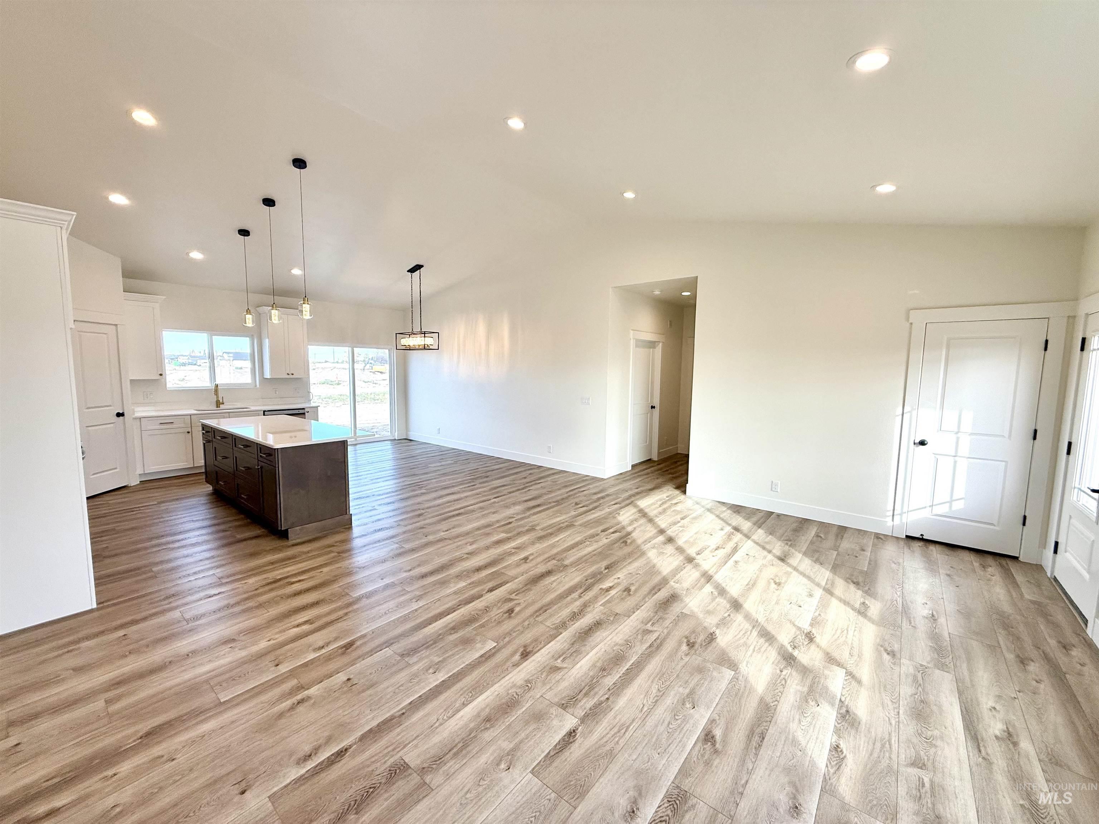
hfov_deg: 102.1
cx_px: 550
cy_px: 412
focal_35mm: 14
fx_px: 444
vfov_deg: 85.7
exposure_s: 1/148
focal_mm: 2.22
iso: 64
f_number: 2.2
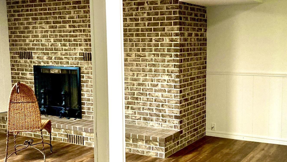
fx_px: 358
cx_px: 181
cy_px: 85
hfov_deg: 43.3
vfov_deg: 25.4
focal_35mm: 47
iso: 320
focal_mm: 3.99
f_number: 1.8
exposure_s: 1/60
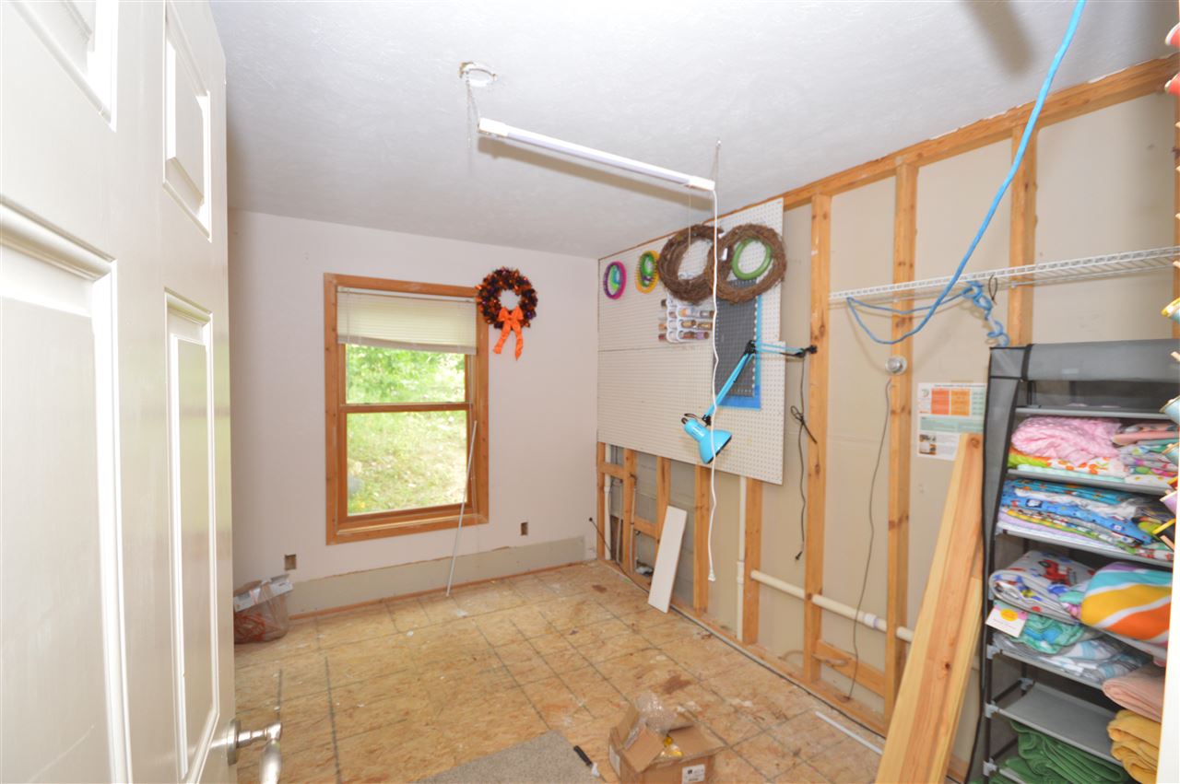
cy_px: 392
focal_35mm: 15
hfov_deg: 100.4
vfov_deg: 77.2
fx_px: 491
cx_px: 590
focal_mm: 10
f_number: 4
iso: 400
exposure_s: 1/60
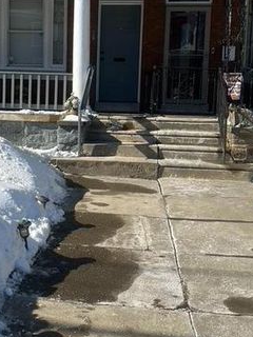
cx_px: 83
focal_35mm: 50
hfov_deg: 28.9
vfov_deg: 37.9
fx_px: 487
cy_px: 120
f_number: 1.78
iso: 80
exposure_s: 1/6623
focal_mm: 6.86
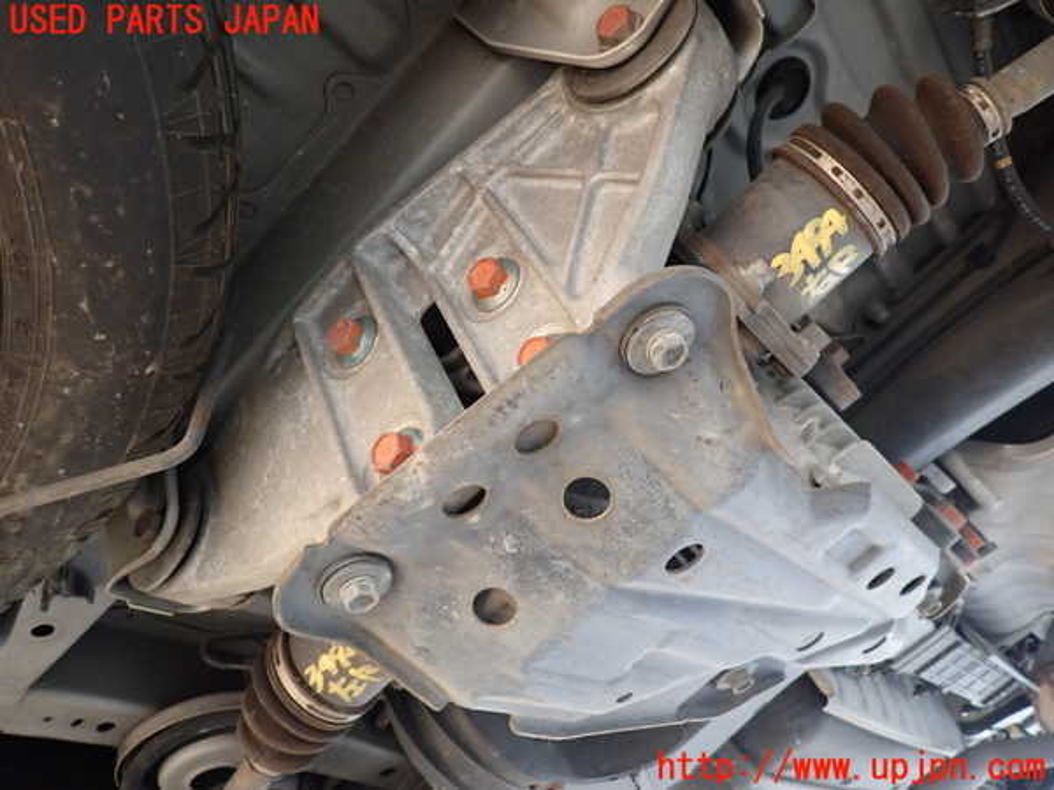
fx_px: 761
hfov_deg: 69.4
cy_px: 395
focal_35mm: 25
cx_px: 527
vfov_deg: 54.9
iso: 320
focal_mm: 4.5
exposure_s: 1/30
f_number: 2
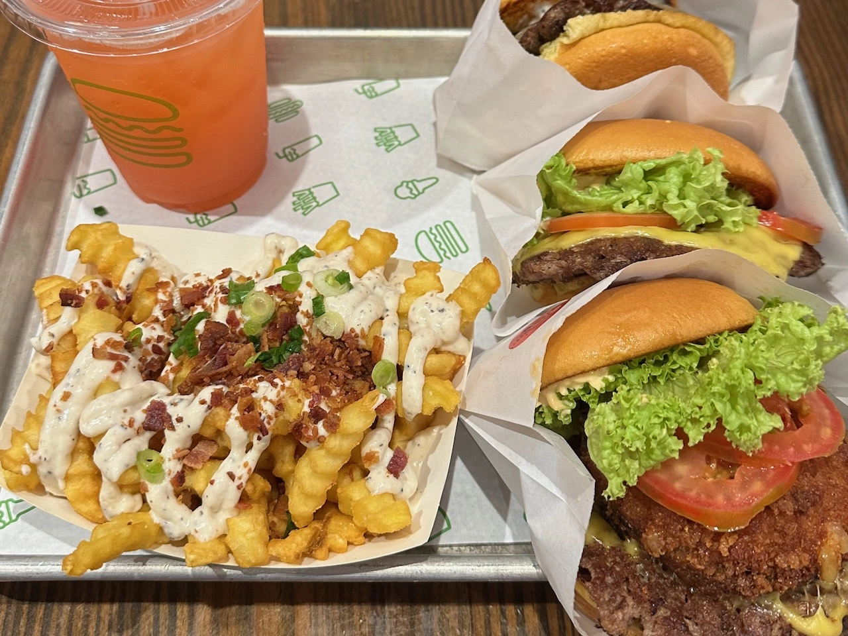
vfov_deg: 56.8
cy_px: 318
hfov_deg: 71.6
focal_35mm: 24
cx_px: 424
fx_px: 588
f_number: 1.8
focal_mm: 6.9
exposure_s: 1/100
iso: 200
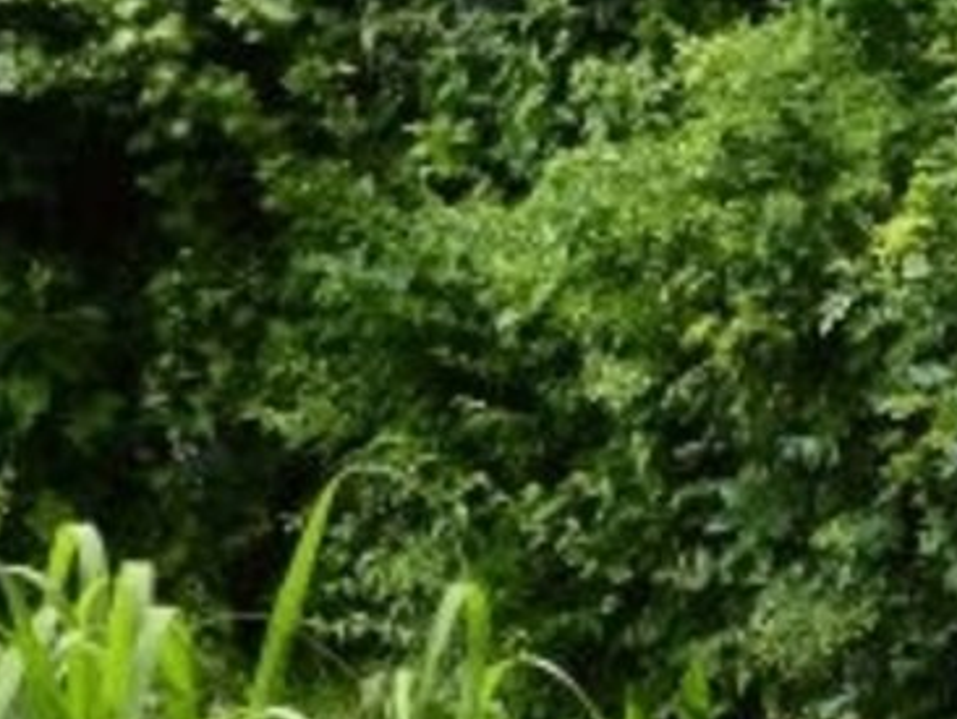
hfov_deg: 15.2
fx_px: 3264
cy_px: 625
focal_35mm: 118
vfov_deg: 12.5
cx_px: 1498
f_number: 4
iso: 100
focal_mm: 6.4
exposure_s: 1/320
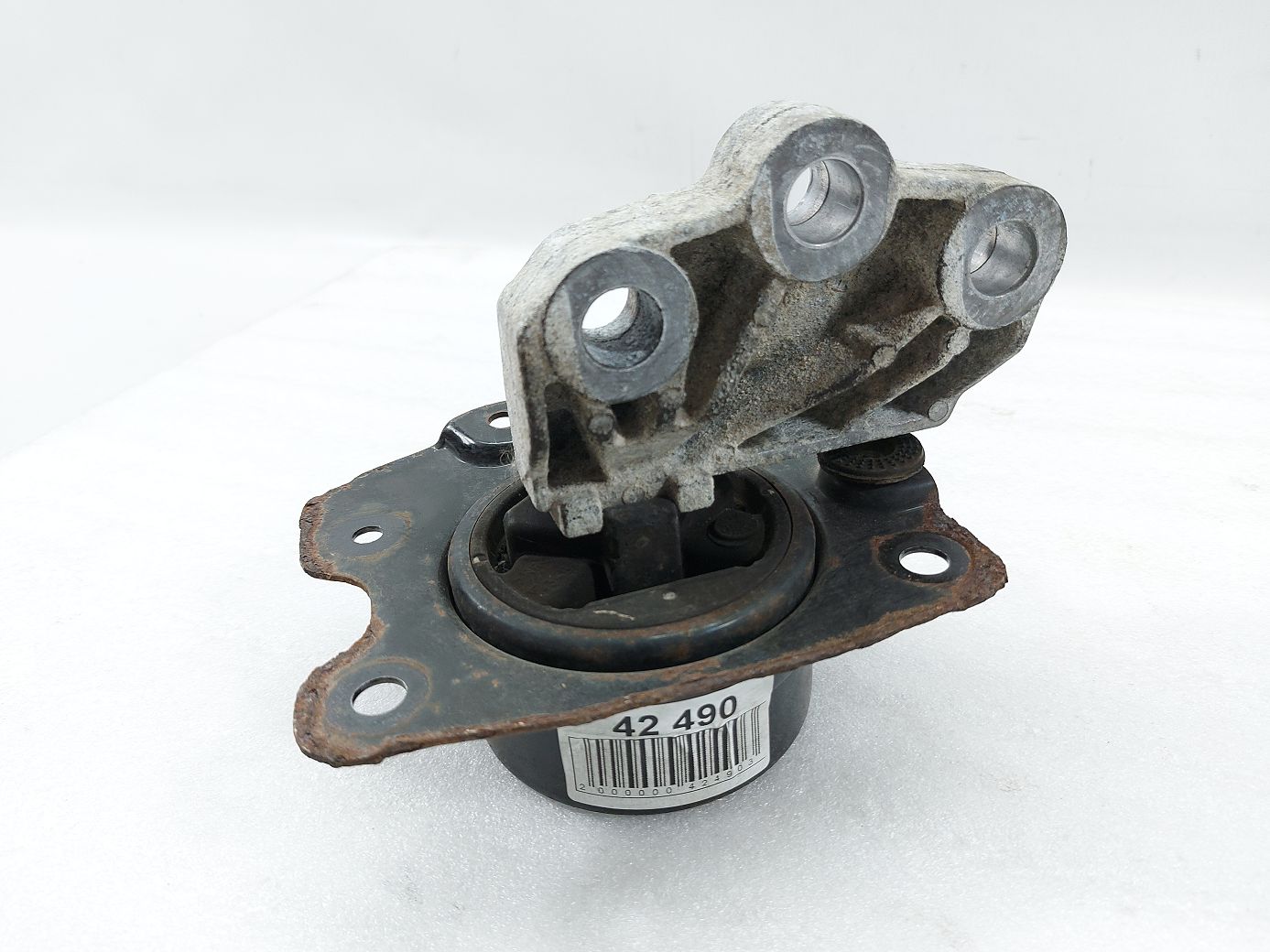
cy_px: 476
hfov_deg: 71.6
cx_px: 635
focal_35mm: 24
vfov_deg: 56.8
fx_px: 880
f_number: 1.8
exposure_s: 1/50
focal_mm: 5.23
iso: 64
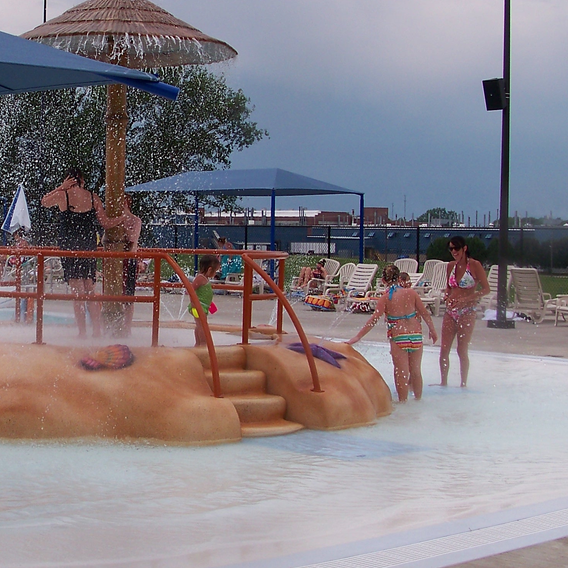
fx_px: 1337
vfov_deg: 24.0
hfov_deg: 23.5
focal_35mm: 72
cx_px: 88
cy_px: 237
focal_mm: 5.85
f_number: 4
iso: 64
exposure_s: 1/1000
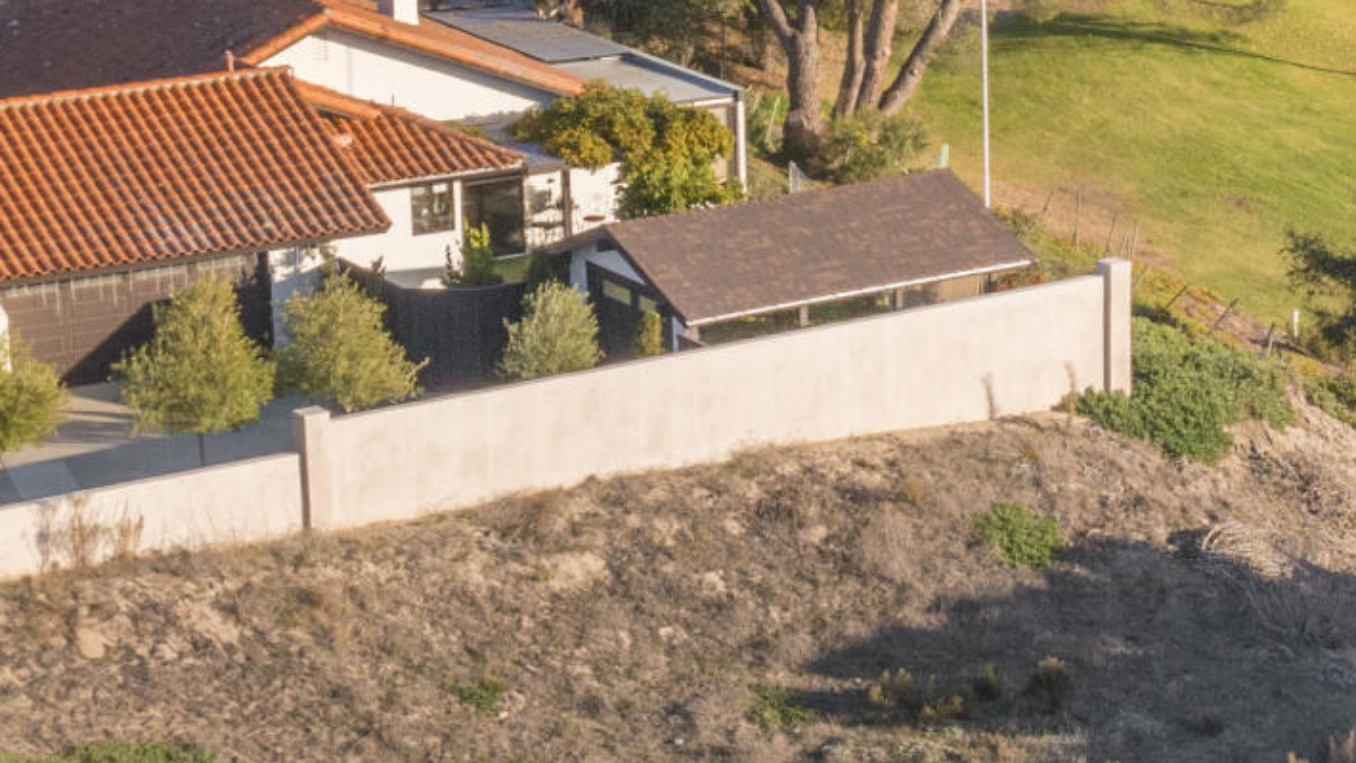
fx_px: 4459
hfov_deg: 17.1
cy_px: 358
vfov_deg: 9.8
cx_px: 1176
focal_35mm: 124
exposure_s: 1/500
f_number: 5.6
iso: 100
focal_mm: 10.26
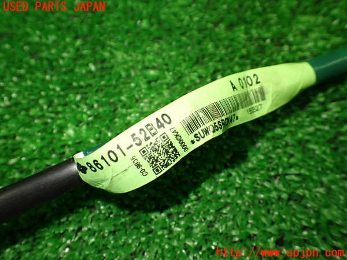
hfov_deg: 60.0
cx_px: 174
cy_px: 130
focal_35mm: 30
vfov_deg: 46.8
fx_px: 301
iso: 320
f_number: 2.3
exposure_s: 1/125
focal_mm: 5.4
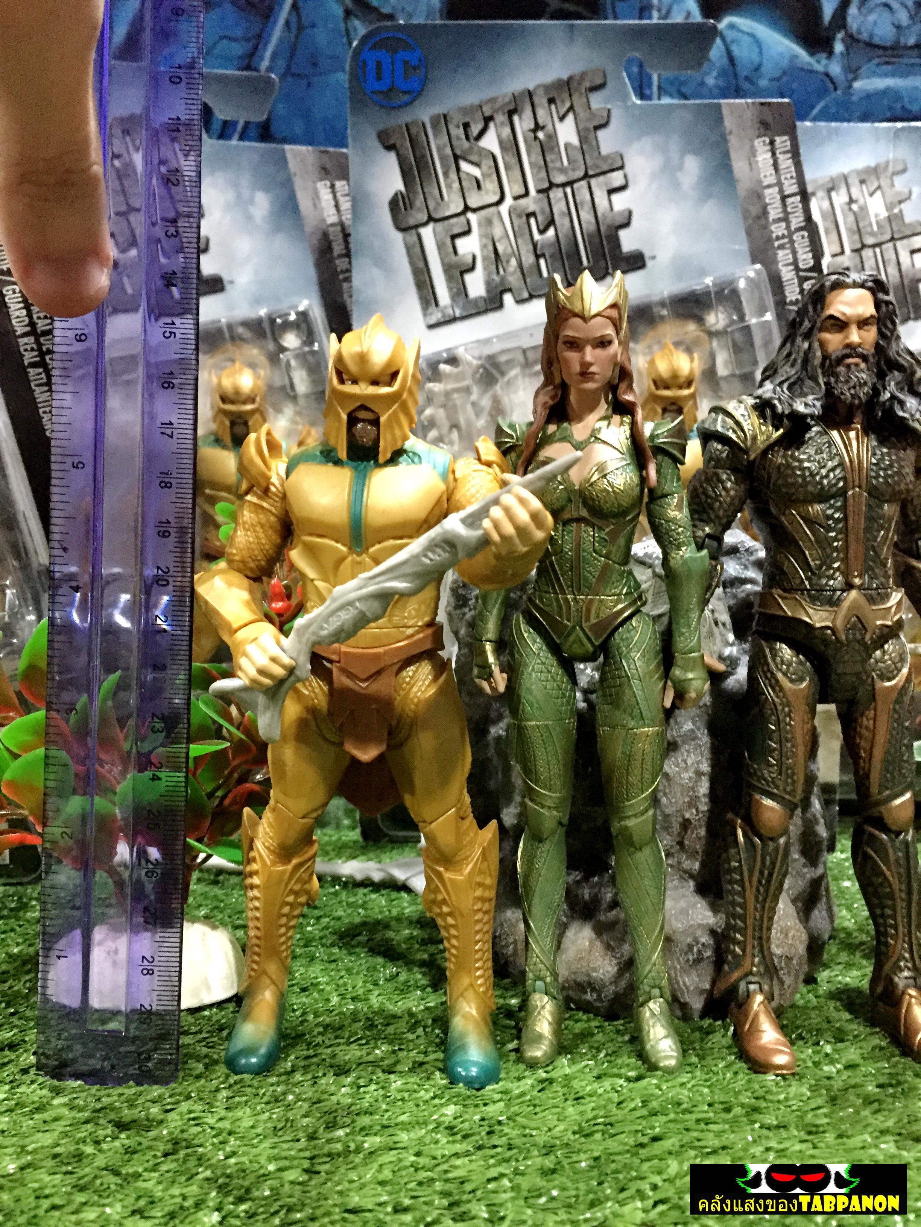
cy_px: 614
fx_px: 1029
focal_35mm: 29
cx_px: 460
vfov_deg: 61.7
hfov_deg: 48.2
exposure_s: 1/17
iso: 640
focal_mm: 4.15
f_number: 2.2
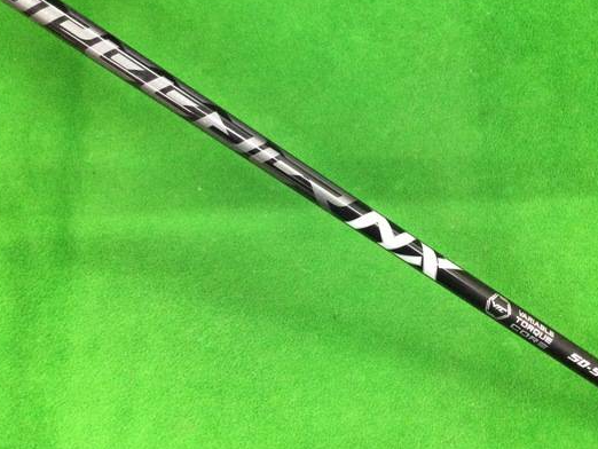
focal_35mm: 38
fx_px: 657
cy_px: 187
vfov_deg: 37.6
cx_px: 331
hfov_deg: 48.9
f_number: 2.4
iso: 250
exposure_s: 1/30
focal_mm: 3.3
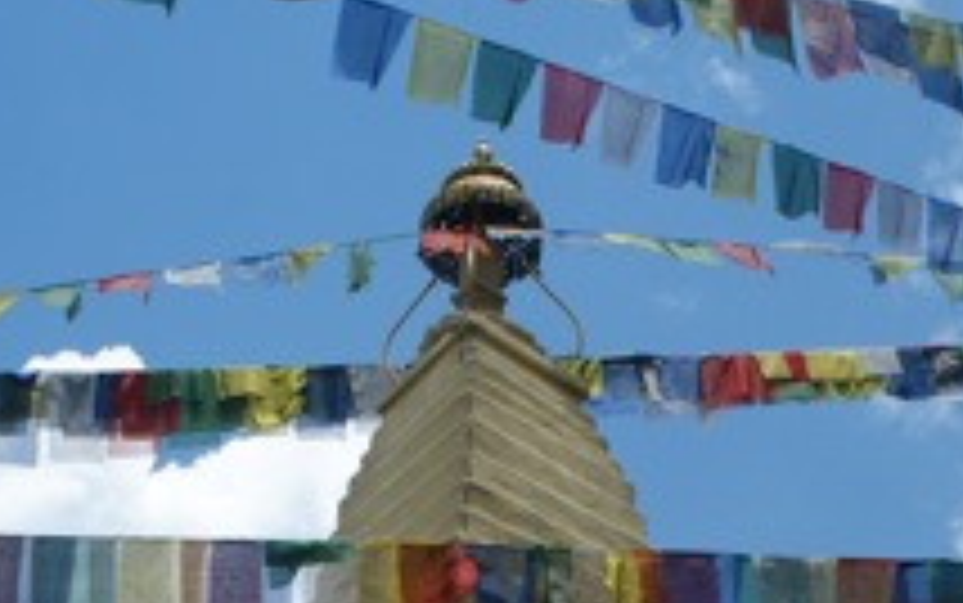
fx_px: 2363
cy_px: 778
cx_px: 441
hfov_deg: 23.0
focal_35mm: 90
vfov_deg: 14.0
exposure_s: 1/200
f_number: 11
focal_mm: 28
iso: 100
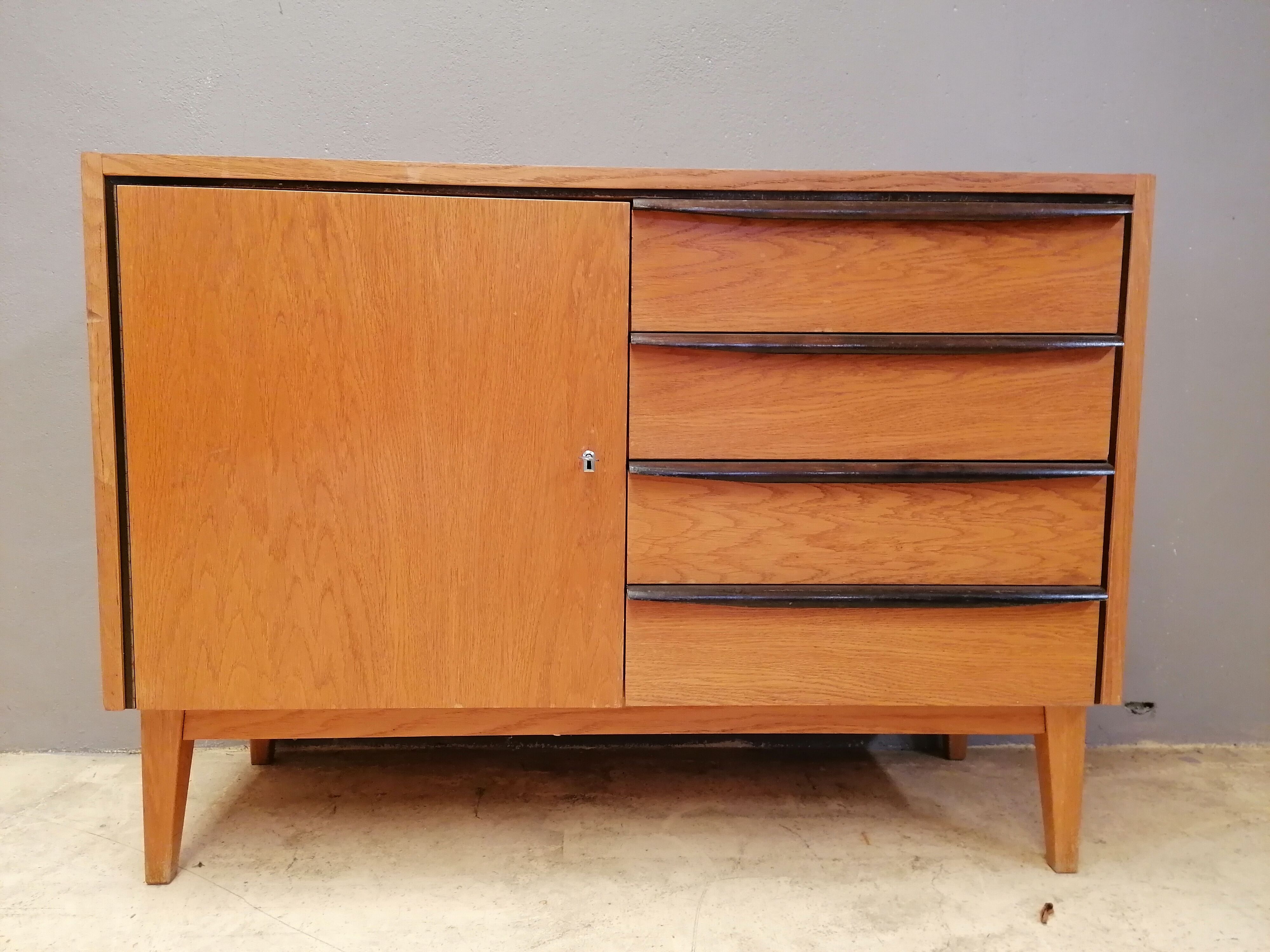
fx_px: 991
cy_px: 476
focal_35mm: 27
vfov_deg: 51.4
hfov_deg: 65.3
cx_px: 635
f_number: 1.8
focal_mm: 4.75
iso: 250
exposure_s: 1/33.3
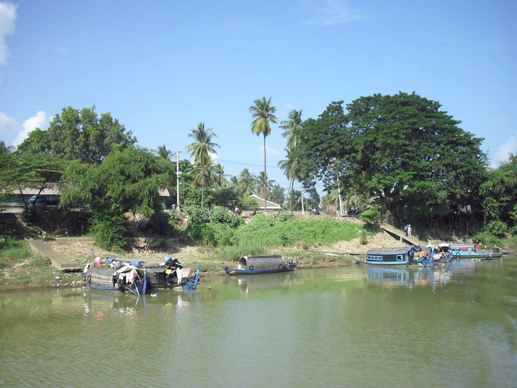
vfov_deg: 37.7
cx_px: 258
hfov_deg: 49.0
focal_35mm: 38
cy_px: 194
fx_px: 568
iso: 100
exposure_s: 1/160
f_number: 8
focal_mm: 6.2
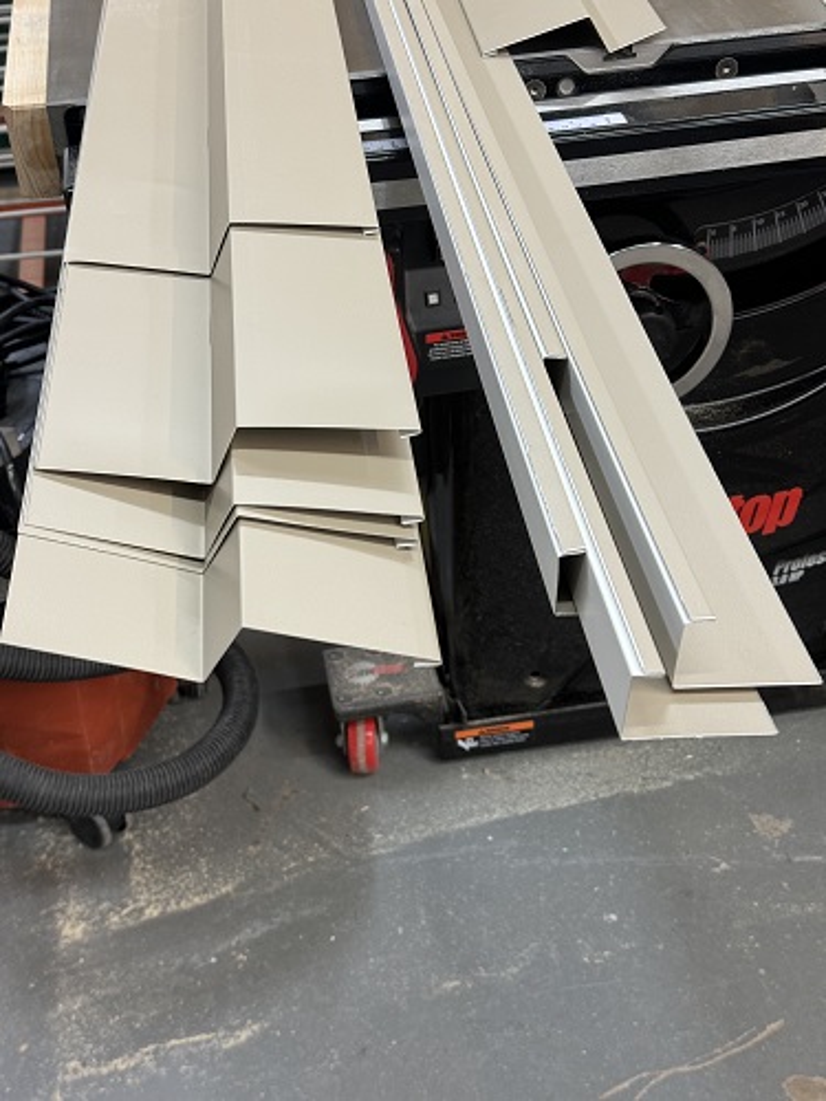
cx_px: 413
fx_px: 1527
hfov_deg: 30.3
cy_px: 550
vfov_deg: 39.7
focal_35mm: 48
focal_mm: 6.86
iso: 80
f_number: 1.78
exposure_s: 1/41
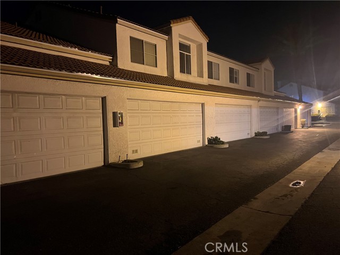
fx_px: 255
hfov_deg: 67.3
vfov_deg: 53.1
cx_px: 170
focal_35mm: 26
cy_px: 128
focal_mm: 5.7
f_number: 1.5
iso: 500
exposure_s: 1/30
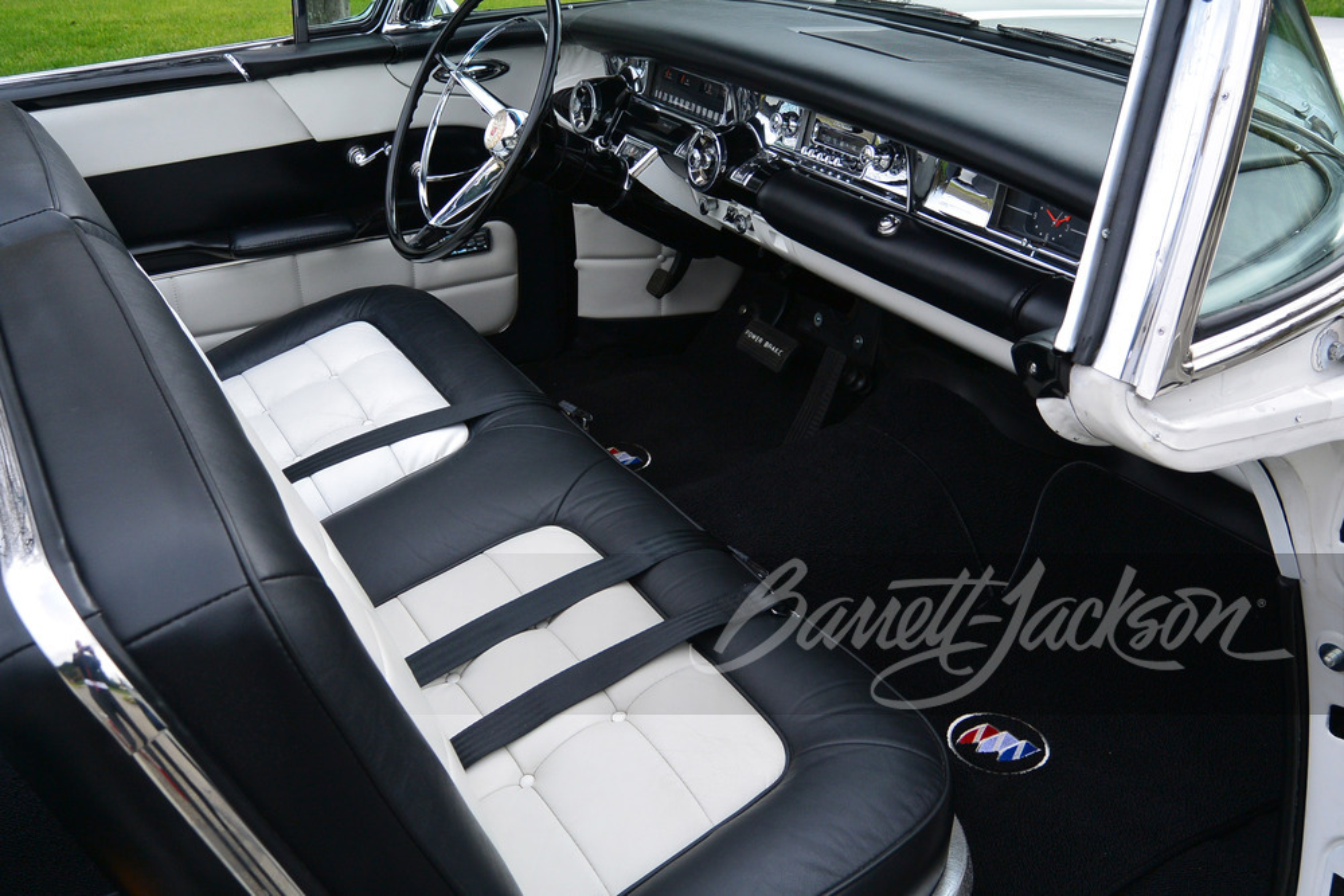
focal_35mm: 36
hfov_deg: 53.1
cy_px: 448
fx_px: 1344
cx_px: 672
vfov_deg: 36.9
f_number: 4
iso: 125
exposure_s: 1/250
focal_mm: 13.5
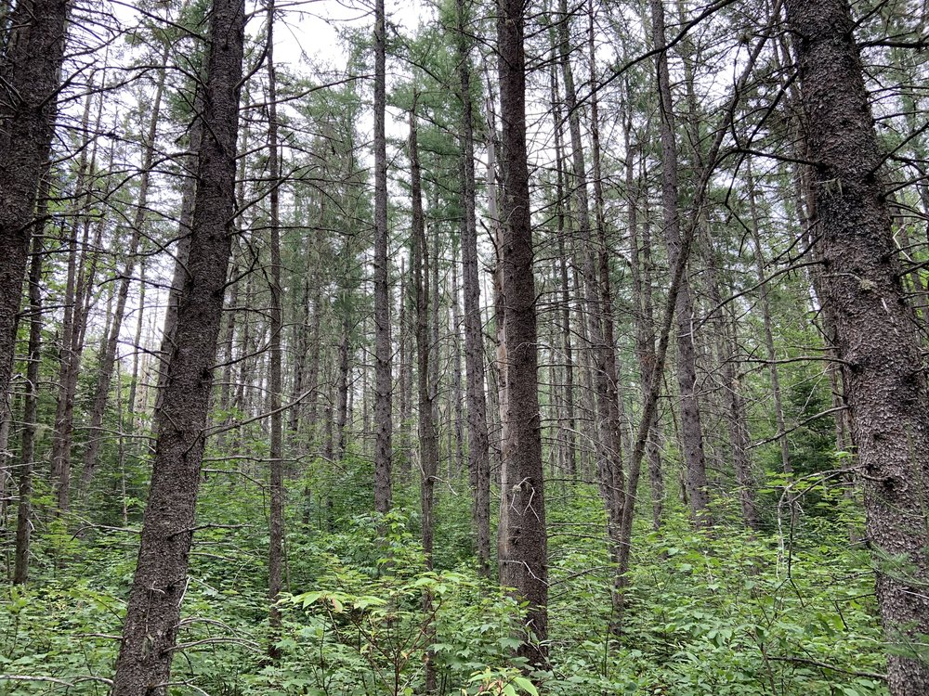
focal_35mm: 26
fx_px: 698
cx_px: 464
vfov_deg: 53.1
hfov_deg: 67.3
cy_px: 348
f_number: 1.8
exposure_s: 1/121
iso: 32
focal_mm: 4.25
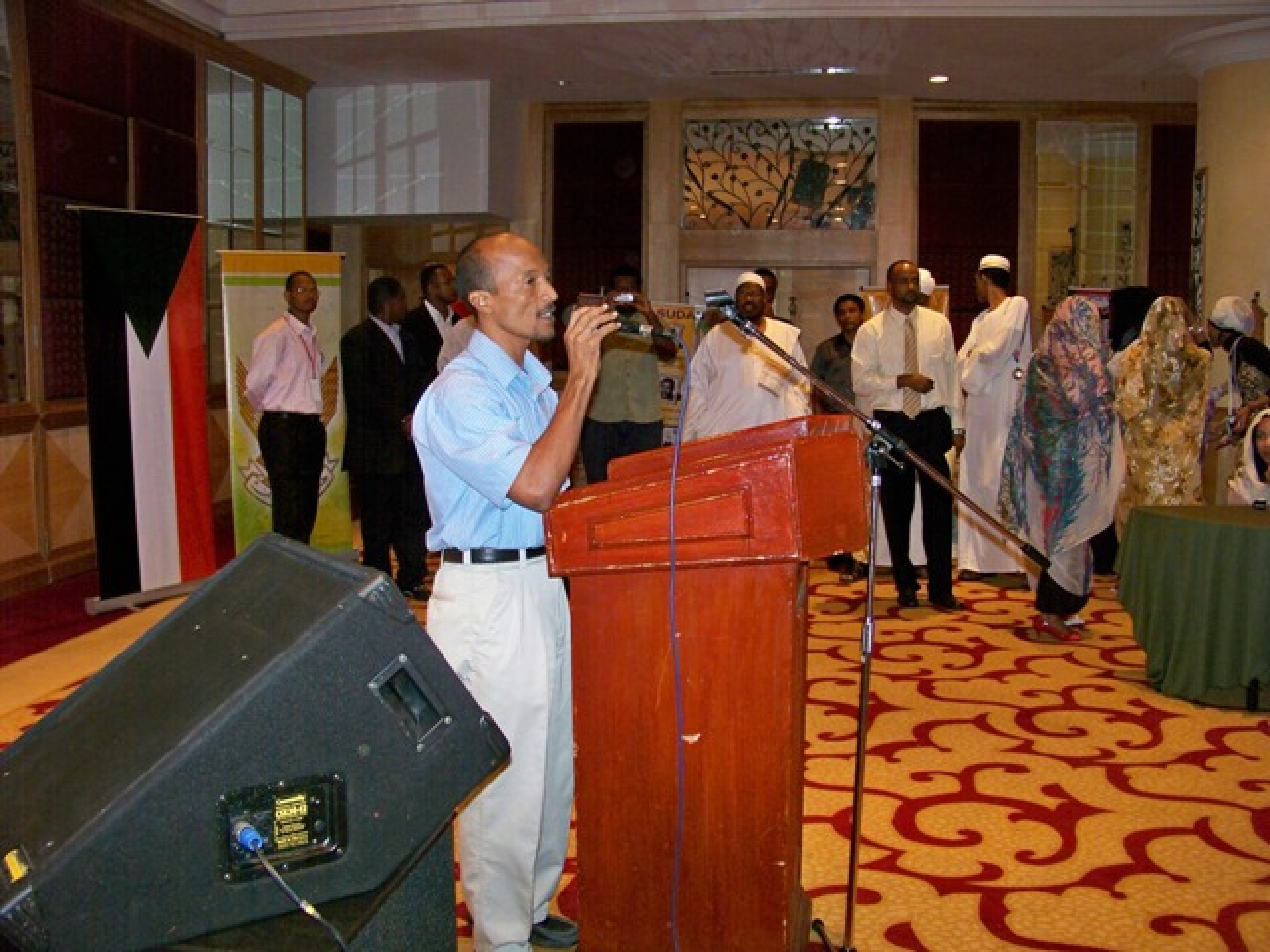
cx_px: 635
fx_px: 1211
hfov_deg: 55.4
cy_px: 476
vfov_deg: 42.9
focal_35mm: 33
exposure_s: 1/30
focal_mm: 5.85
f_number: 2.8
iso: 200
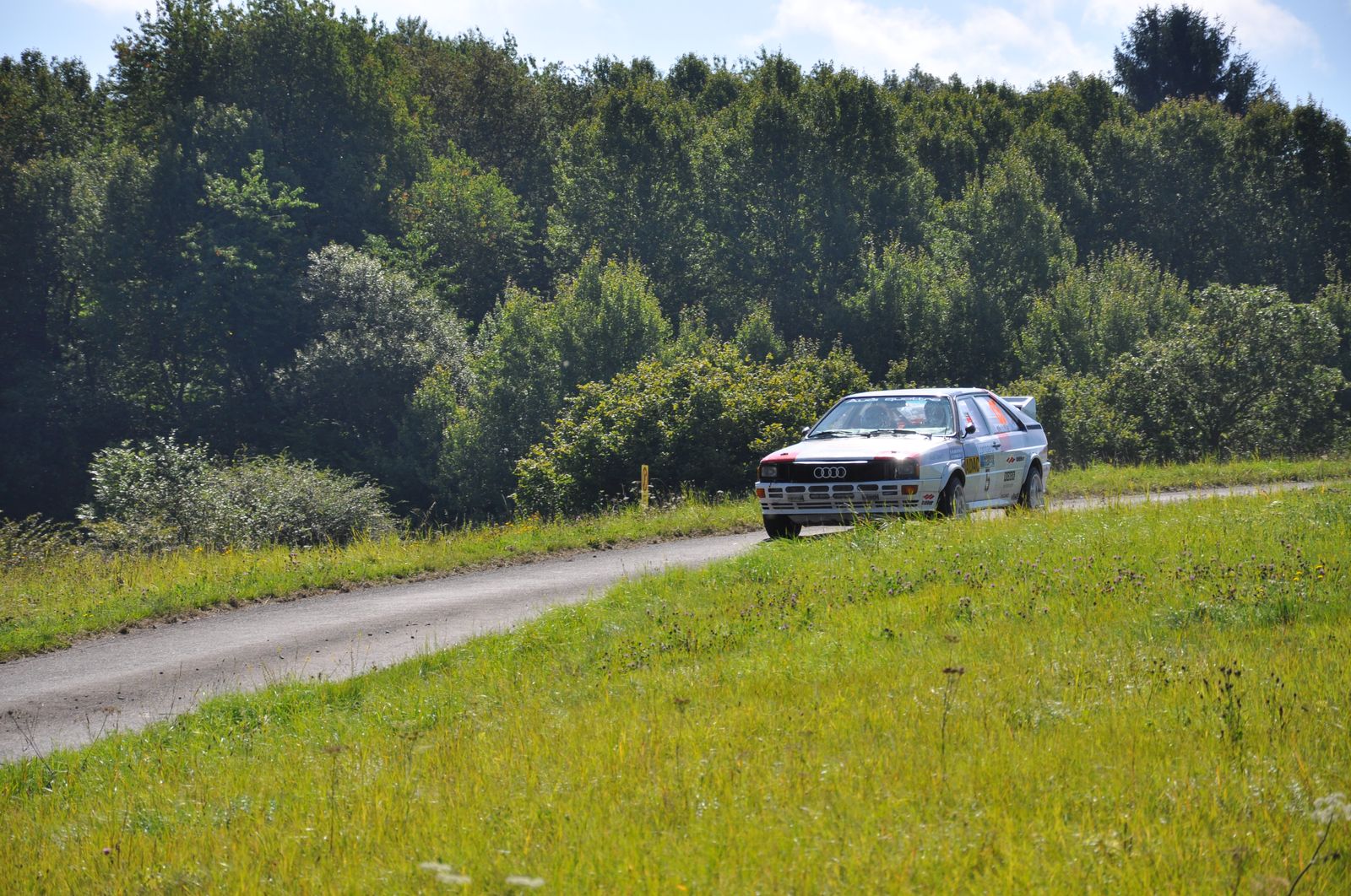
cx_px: 676
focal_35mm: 158
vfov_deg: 8.7
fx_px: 5902
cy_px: 448
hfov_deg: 13.1
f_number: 7.1
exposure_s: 1/800
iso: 200
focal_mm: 105
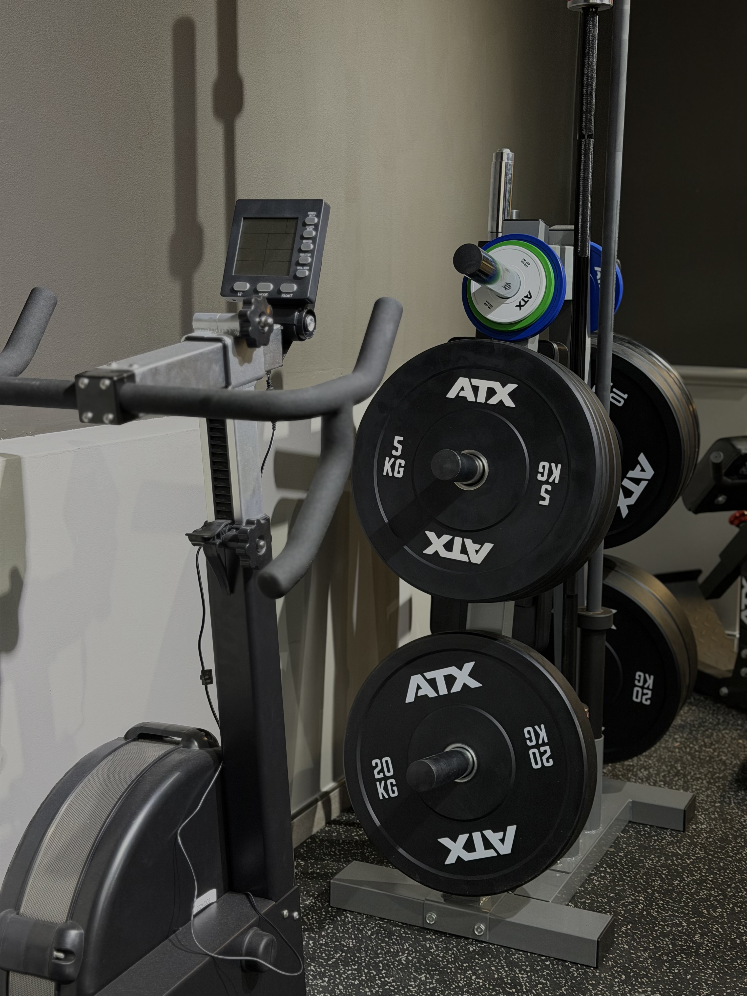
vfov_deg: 39.7
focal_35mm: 48
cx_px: 374
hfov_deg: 30.3
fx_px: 1381
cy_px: 498
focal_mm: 6.76
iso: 250
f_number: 1.78
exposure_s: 1/50
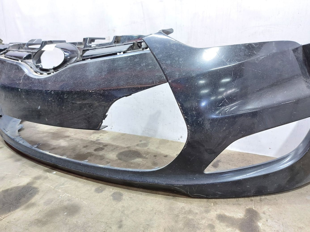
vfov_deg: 56.8
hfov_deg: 71.6
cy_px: 116
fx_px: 215
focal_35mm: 24
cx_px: 155
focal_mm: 5.23
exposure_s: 1/25
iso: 500
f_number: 1.8
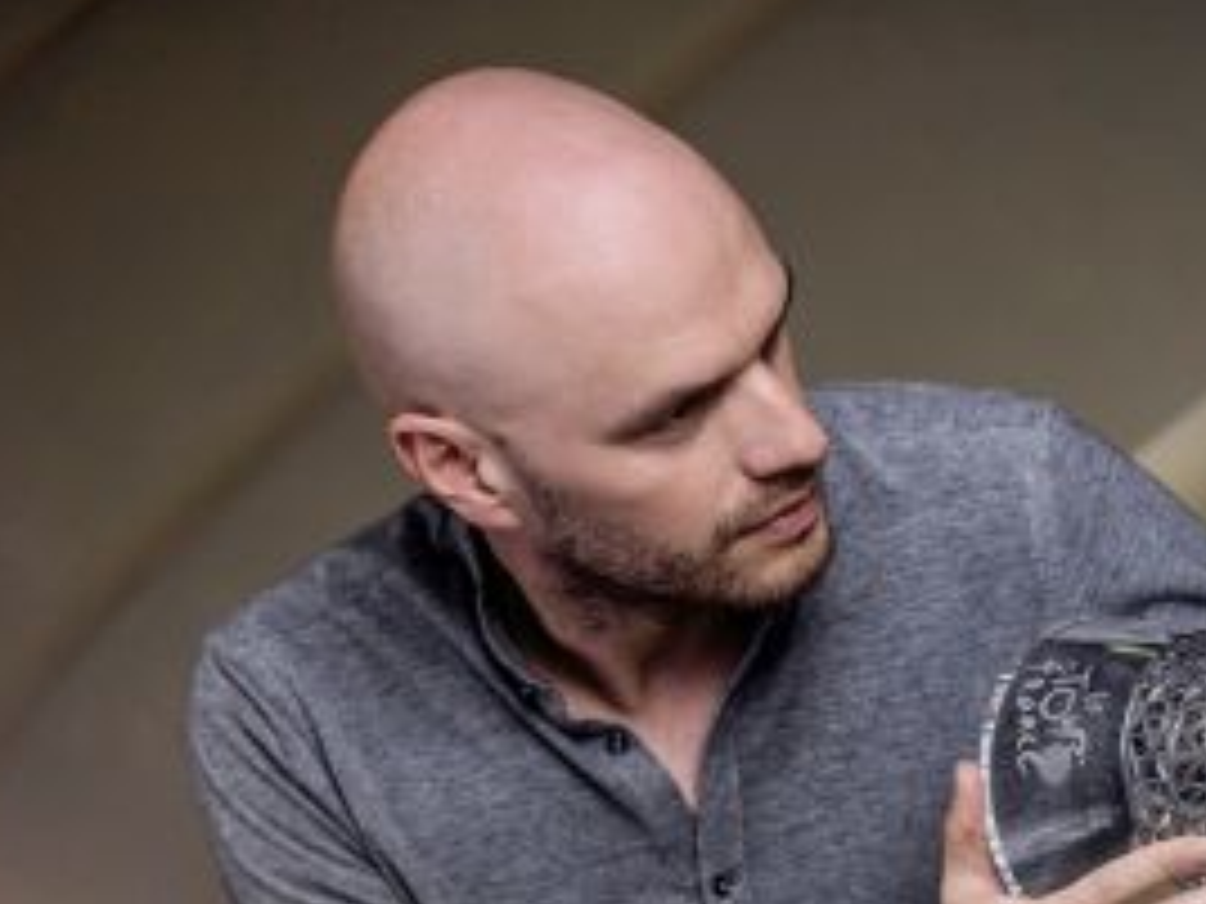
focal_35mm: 198
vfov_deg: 7.5
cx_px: 981
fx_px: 6898
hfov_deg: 10.0
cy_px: 953
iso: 500
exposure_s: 1/640
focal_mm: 85
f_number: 2.2
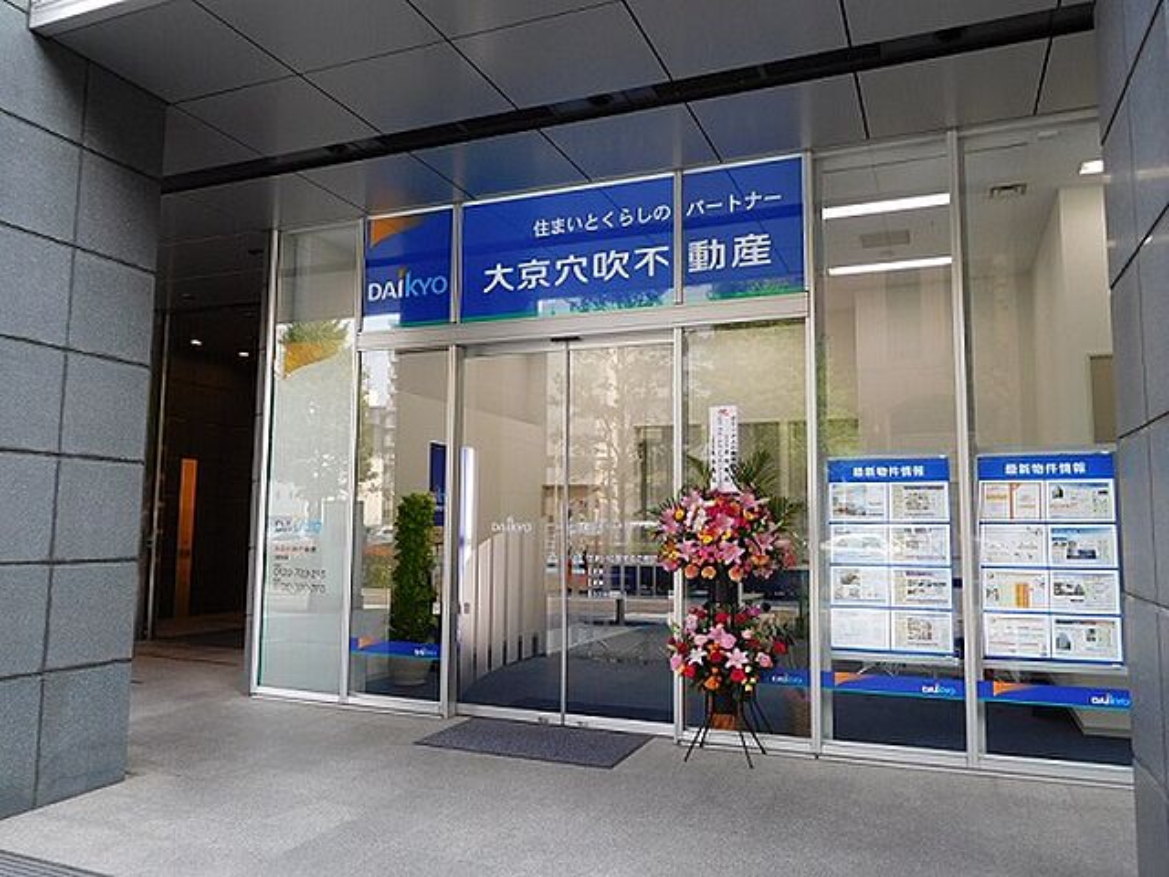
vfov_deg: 54.9
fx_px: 844
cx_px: 584
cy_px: 438
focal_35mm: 25
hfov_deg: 69.4
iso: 125
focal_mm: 4.5
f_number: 3.4
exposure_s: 1/125
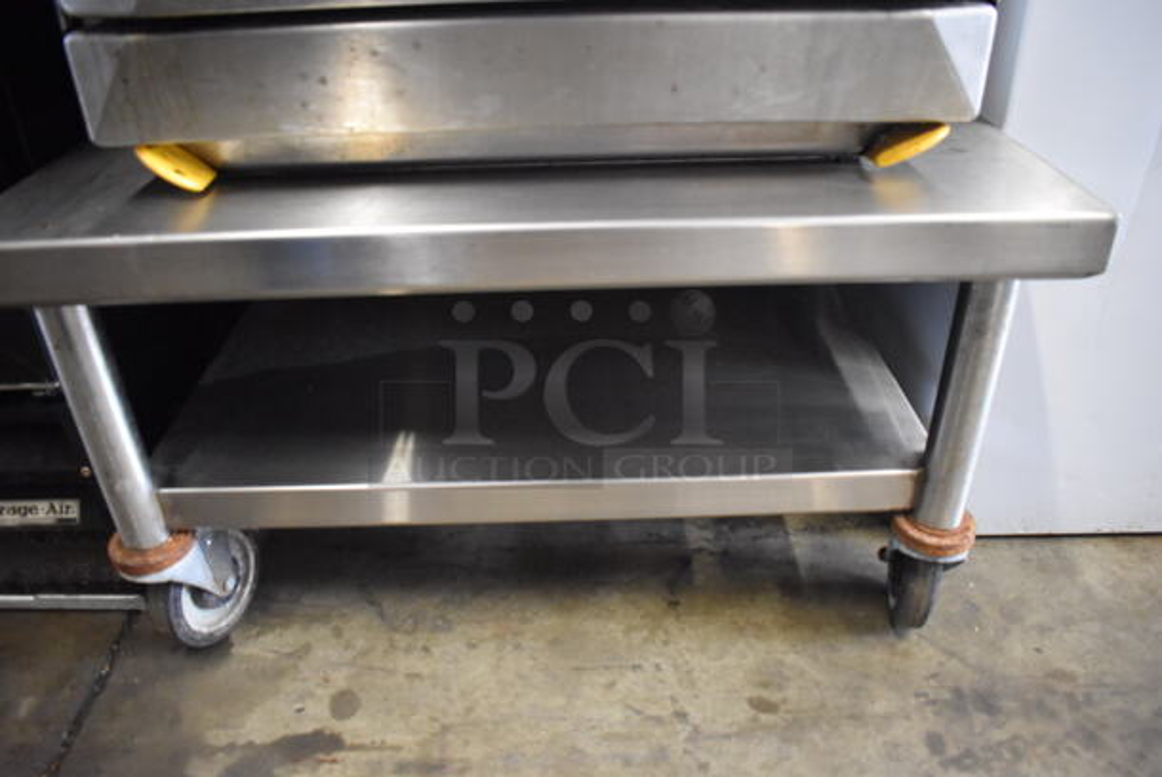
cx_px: 581
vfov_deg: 48.0
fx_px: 872
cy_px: 388
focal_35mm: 27
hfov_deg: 67.3
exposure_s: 1/125
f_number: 3.5
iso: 5600
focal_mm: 18
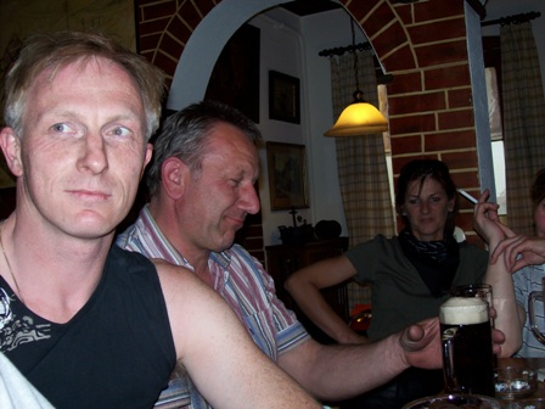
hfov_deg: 42.1
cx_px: 272
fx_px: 708
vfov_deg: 32.2
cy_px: 204
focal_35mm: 45
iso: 80
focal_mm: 7.6
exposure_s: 1/73.6
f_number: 3
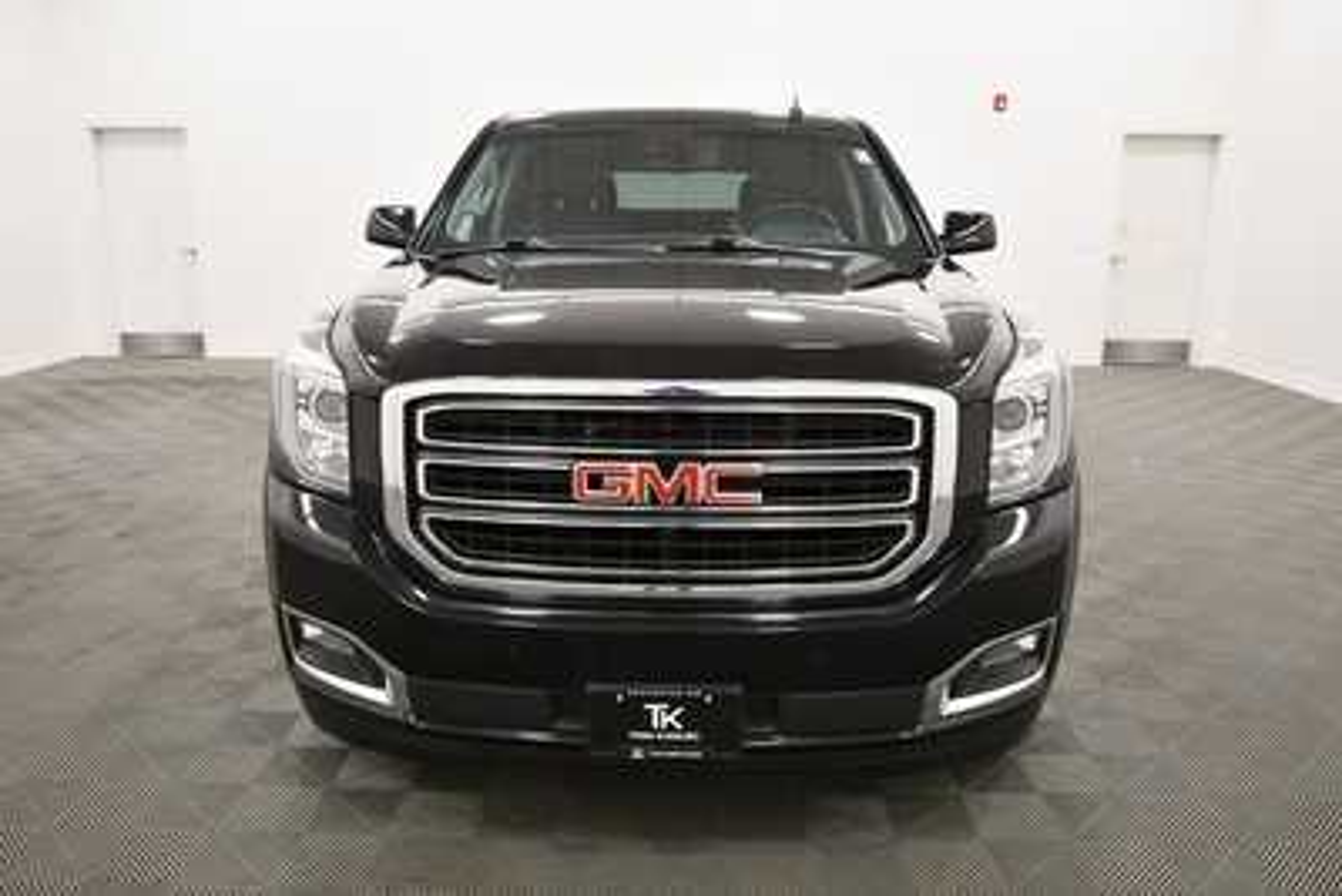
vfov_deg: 46.4
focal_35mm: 28
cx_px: 671
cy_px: 448
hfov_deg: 65.5
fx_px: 1044
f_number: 5.6
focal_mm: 19
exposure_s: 1/125
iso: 1250
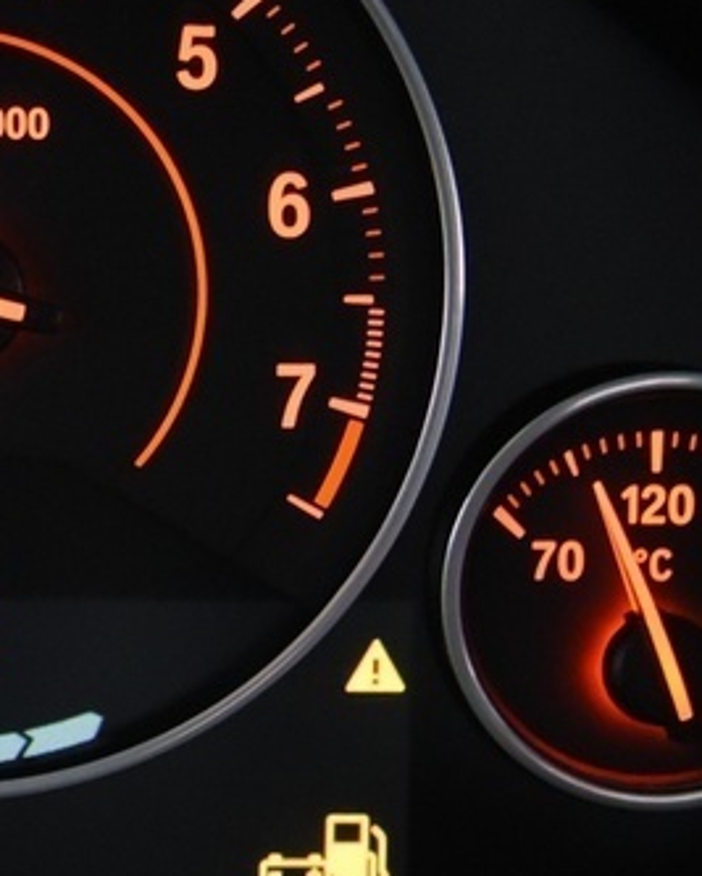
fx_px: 4020
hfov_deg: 9.4
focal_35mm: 155
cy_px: 247
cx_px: -670
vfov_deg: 12.4
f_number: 4
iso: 4000
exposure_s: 1/30
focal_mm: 34
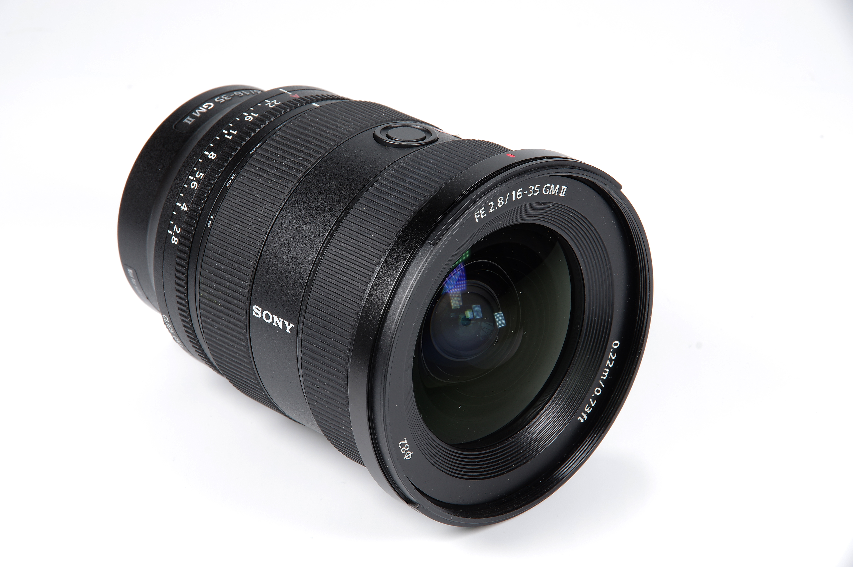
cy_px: 284
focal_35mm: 150
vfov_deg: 9.1
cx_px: 426
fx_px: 3551
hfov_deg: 13.7
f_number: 16
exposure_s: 1/4
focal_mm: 100
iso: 100
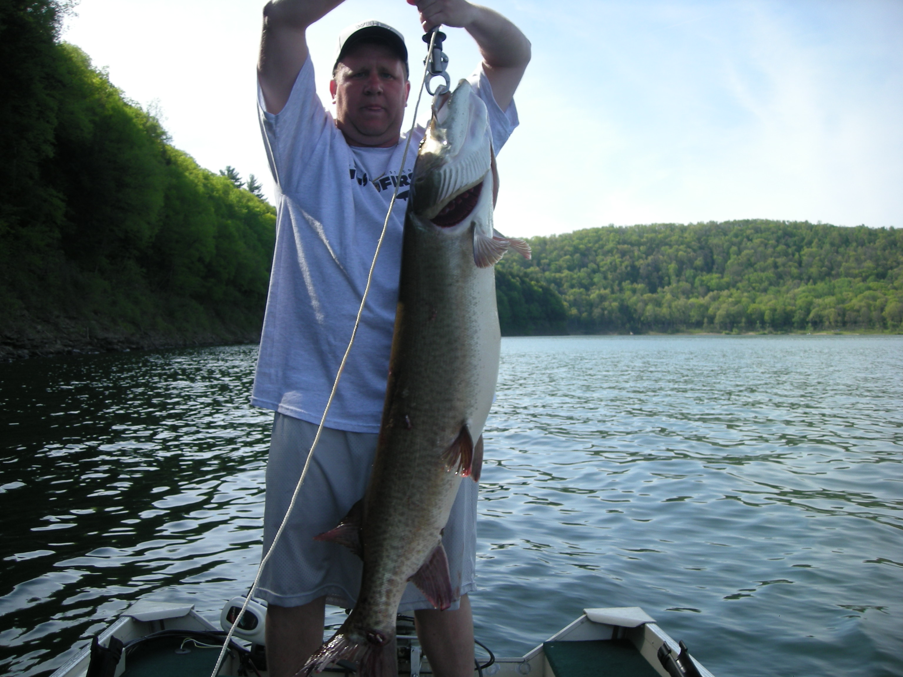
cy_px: 338
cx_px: 452
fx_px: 913
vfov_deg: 40.7
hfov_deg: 52.6
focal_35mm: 35
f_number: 5.7
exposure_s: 1/127
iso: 50
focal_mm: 5.7
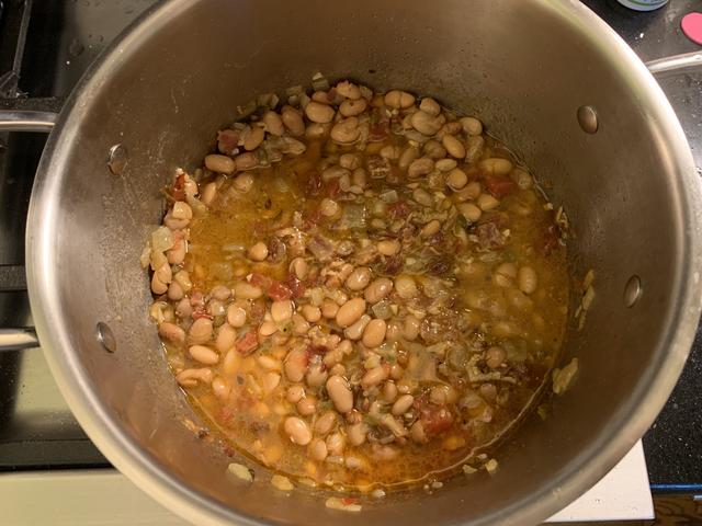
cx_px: 351
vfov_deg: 53.1
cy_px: 263
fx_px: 527
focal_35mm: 26
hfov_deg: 67.3
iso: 250
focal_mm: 4.25
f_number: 1.8
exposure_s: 1/40
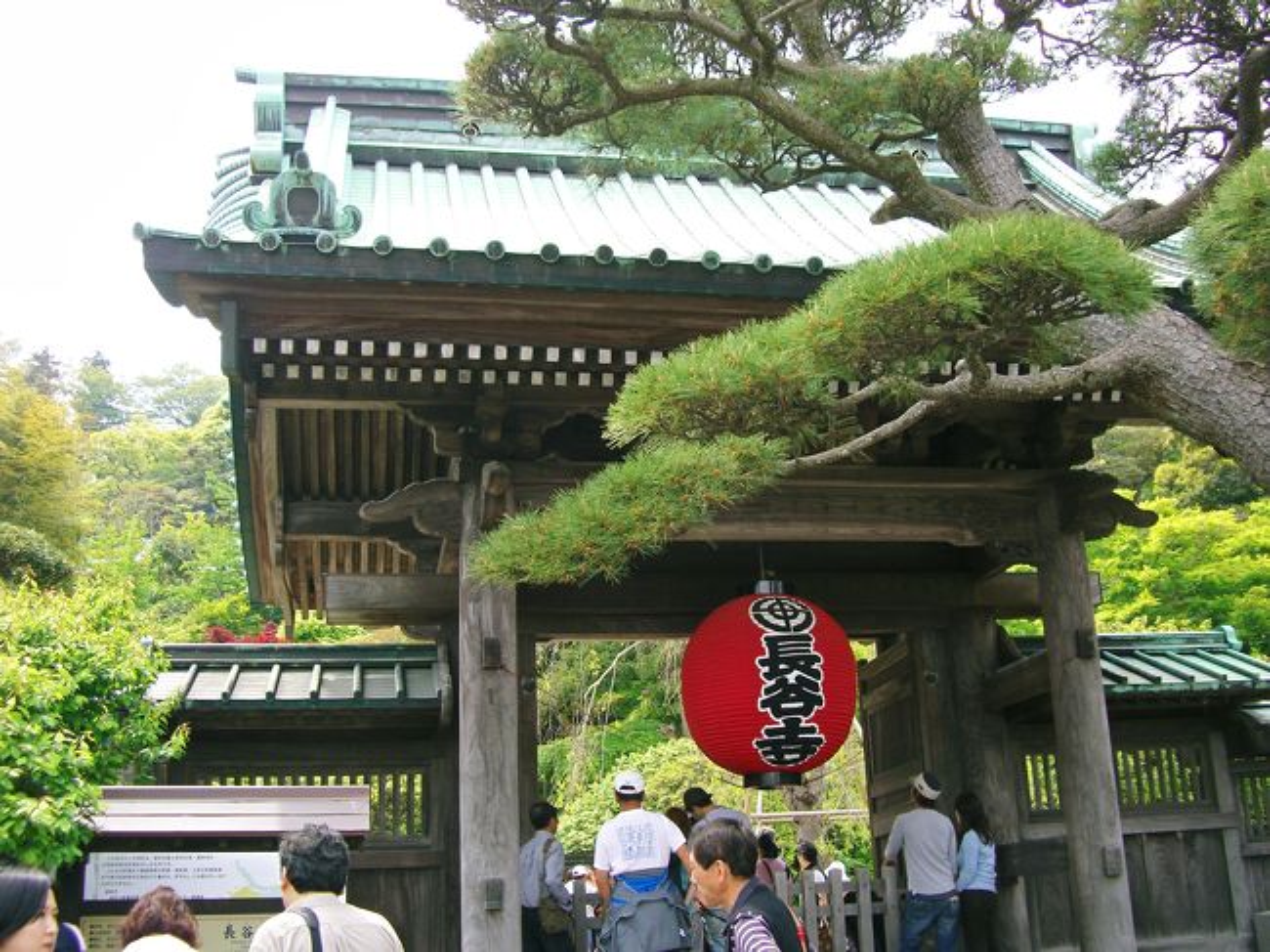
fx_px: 1394
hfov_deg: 49.0
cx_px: 635
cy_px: 476
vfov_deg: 37.7
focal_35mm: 38
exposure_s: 1/250
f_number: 2.8
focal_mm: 7.9
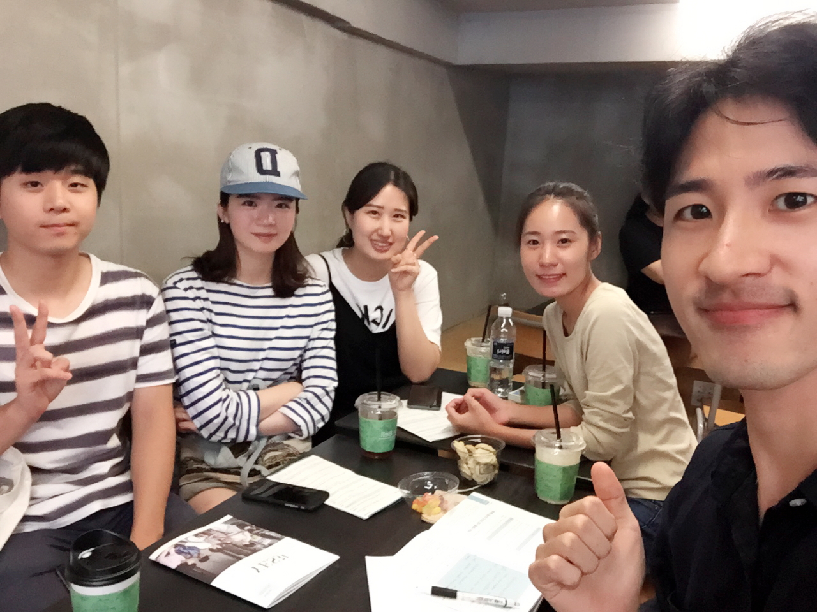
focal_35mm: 31
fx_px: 732
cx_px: 408
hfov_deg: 58.4
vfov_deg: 45.4
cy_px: 306
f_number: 2.2
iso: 250
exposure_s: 1/30
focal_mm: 2.65
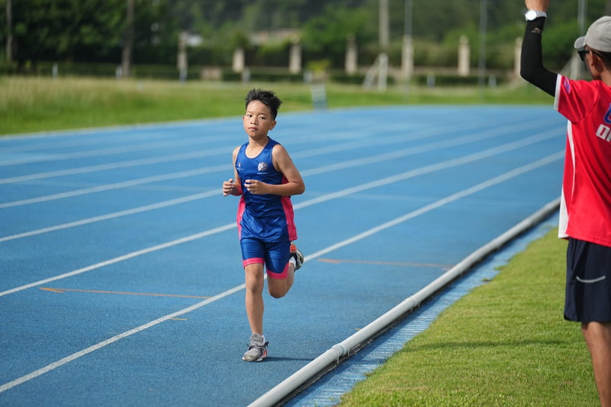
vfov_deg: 8.9
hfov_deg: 13.3
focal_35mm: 154
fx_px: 2613
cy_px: 204
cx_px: 306
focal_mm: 154
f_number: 3.2
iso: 200
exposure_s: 1/3200
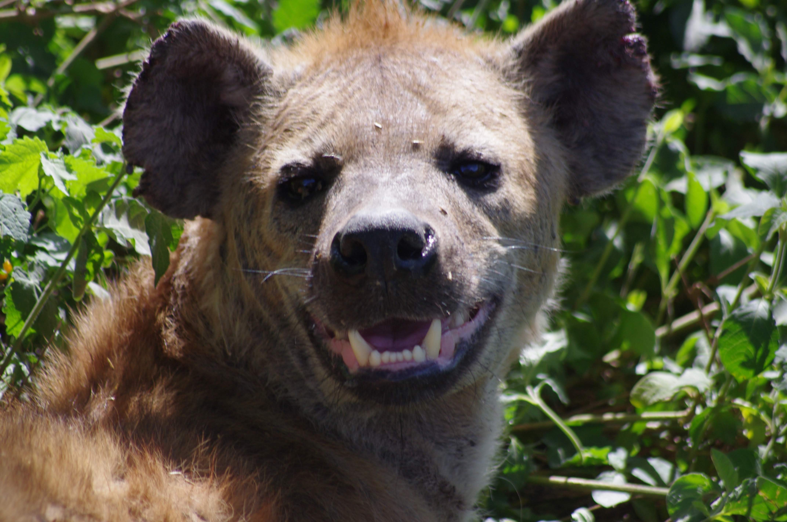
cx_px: 394
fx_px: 9825
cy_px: 261
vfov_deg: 3.0
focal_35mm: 450
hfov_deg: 4.6
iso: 400
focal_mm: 300
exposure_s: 1/500
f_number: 5.6
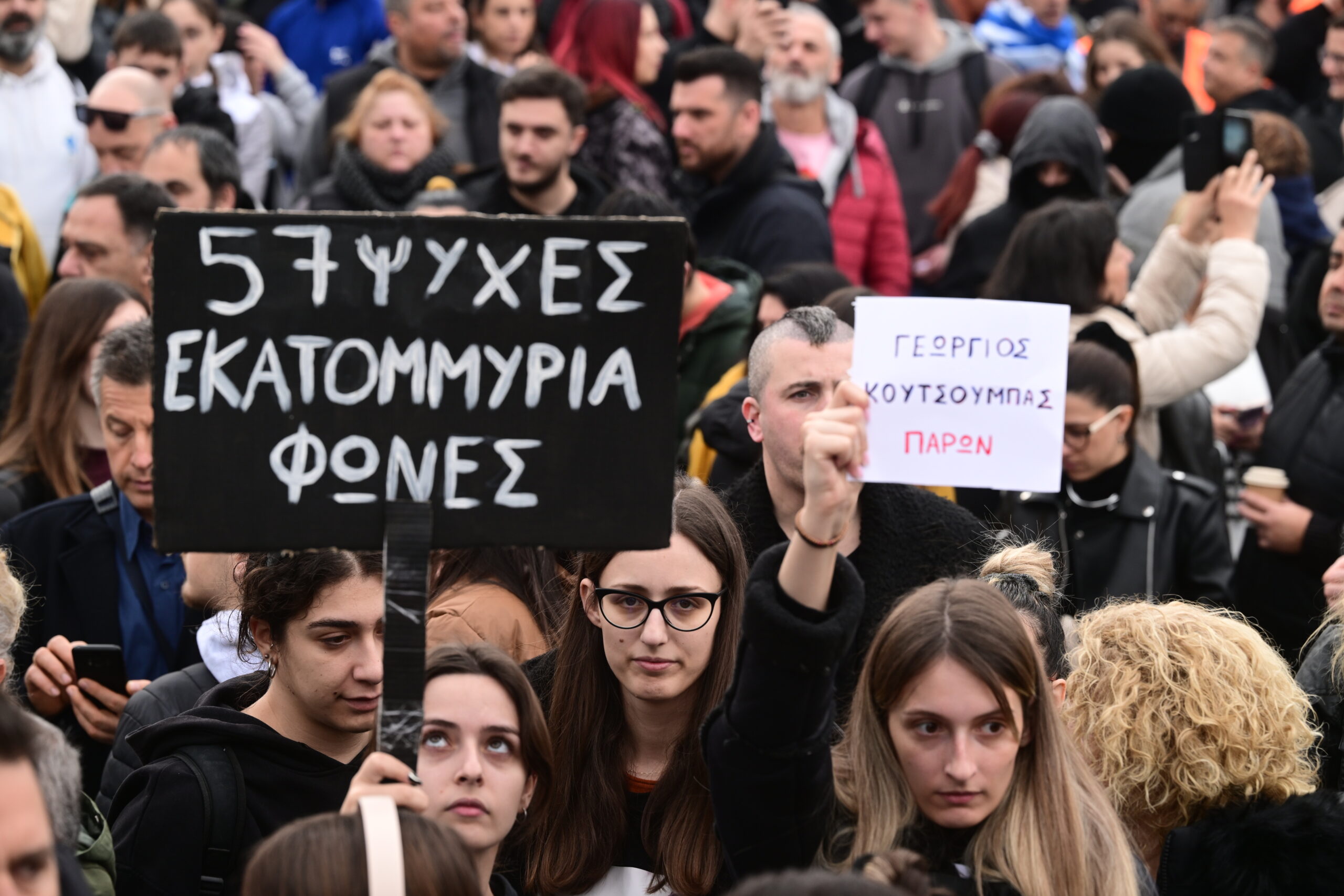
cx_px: 672
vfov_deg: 11.9
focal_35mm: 115
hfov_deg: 17.8
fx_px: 4293
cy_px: 448
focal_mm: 115
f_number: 5
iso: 400
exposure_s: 1/400
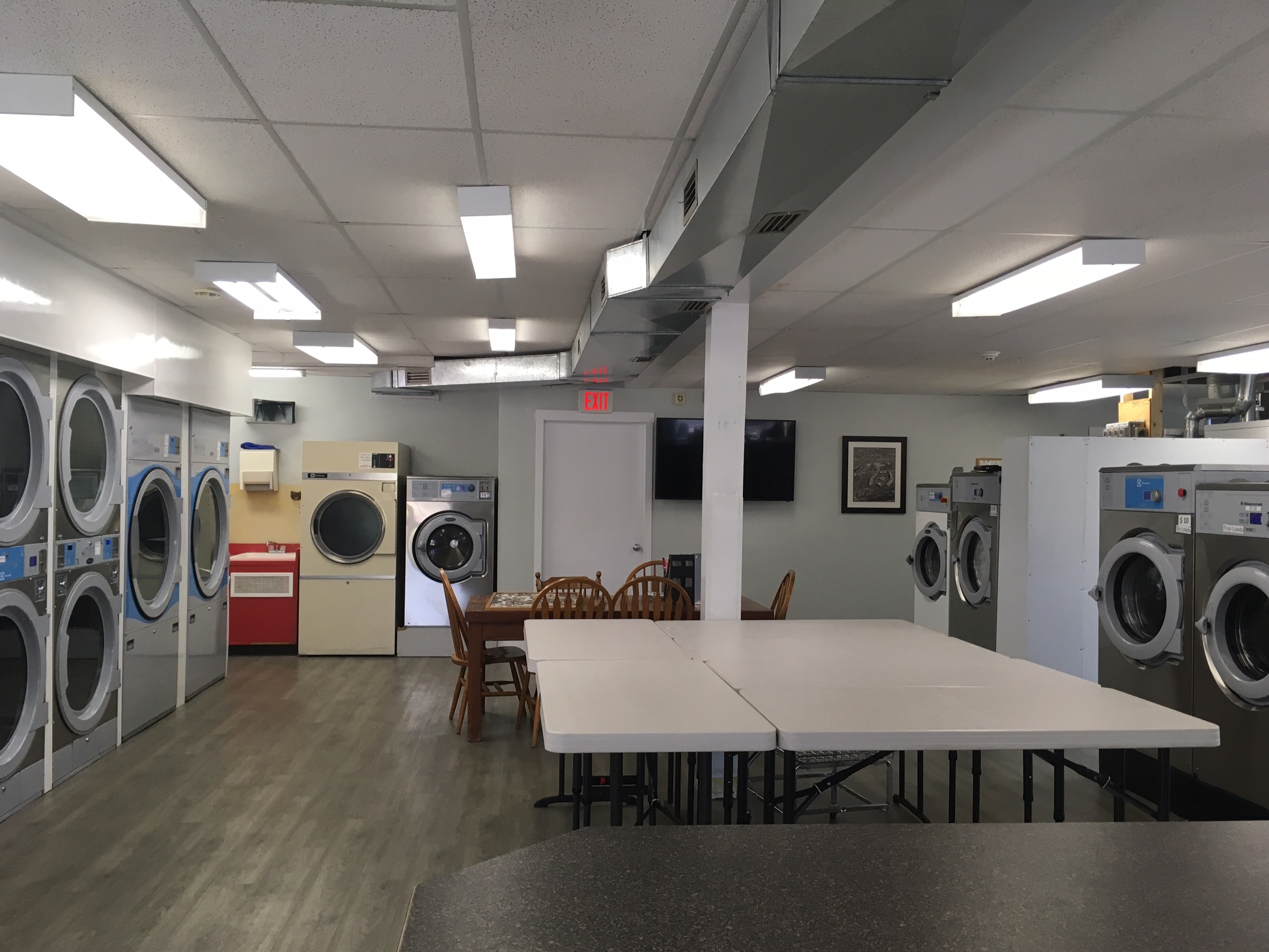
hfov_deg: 60.0
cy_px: 491
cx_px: 641
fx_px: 1100
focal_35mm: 30
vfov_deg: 46.8
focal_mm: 4.15
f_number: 2.2
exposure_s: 1/30
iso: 25
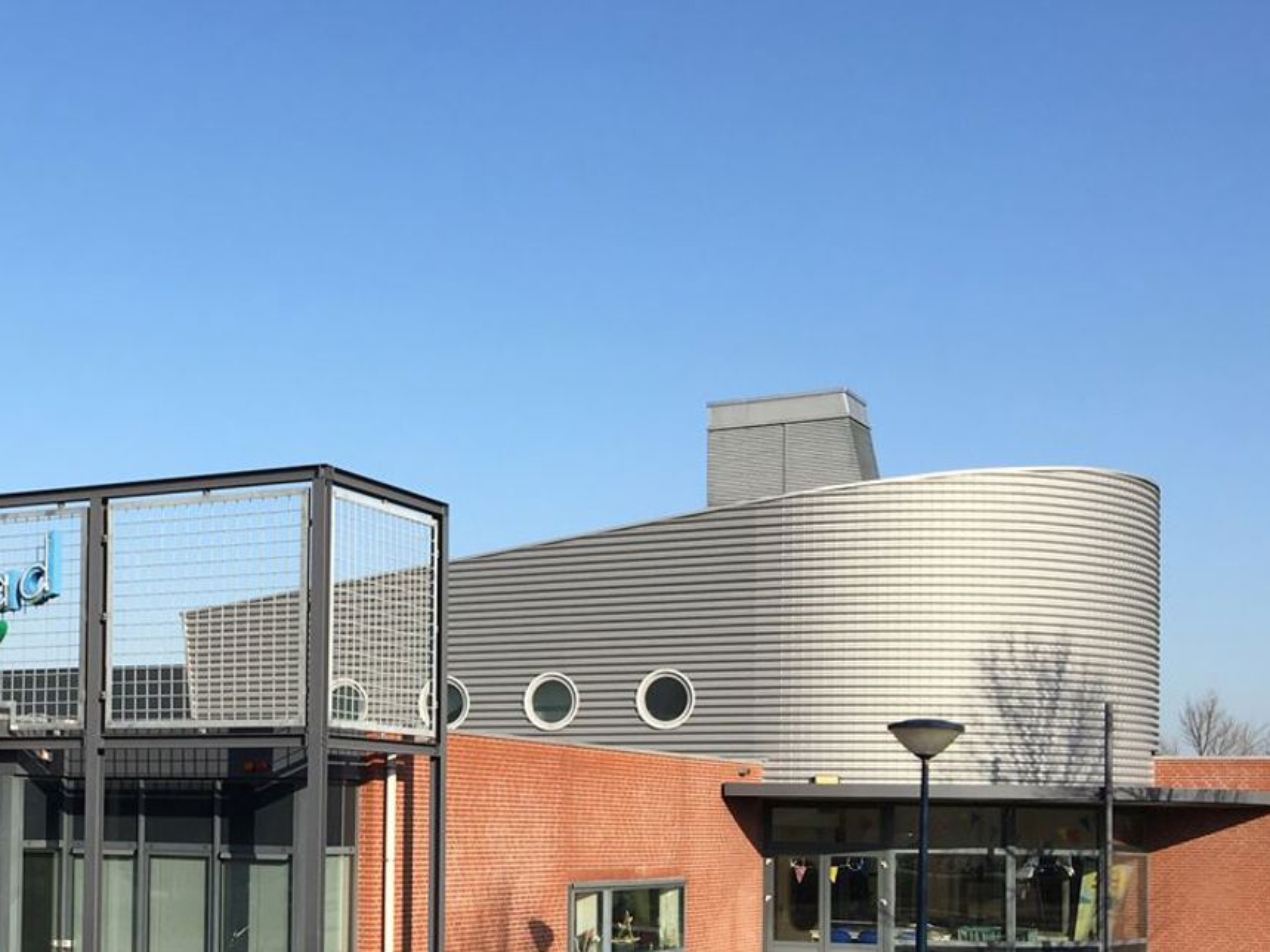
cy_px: 779
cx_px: 198
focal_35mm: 54
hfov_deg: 34.1
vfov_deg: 26.5
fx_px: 1981
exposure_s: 1/1221
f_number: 2.2
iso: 25
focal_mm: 4.15
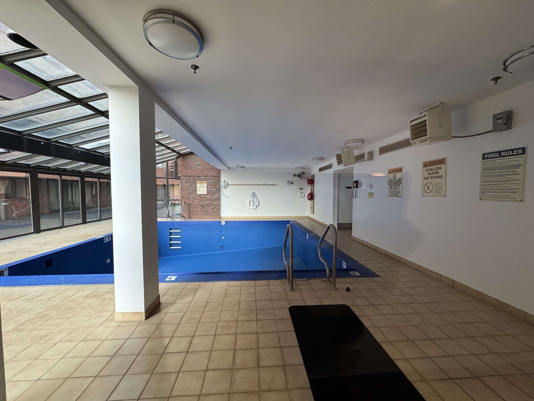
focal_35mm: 14
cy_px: 200
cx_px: 267
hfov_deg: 102.1
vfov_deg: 85.7
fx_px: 216
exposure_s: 1/70
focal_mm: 2.22
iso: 320
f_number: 2.2
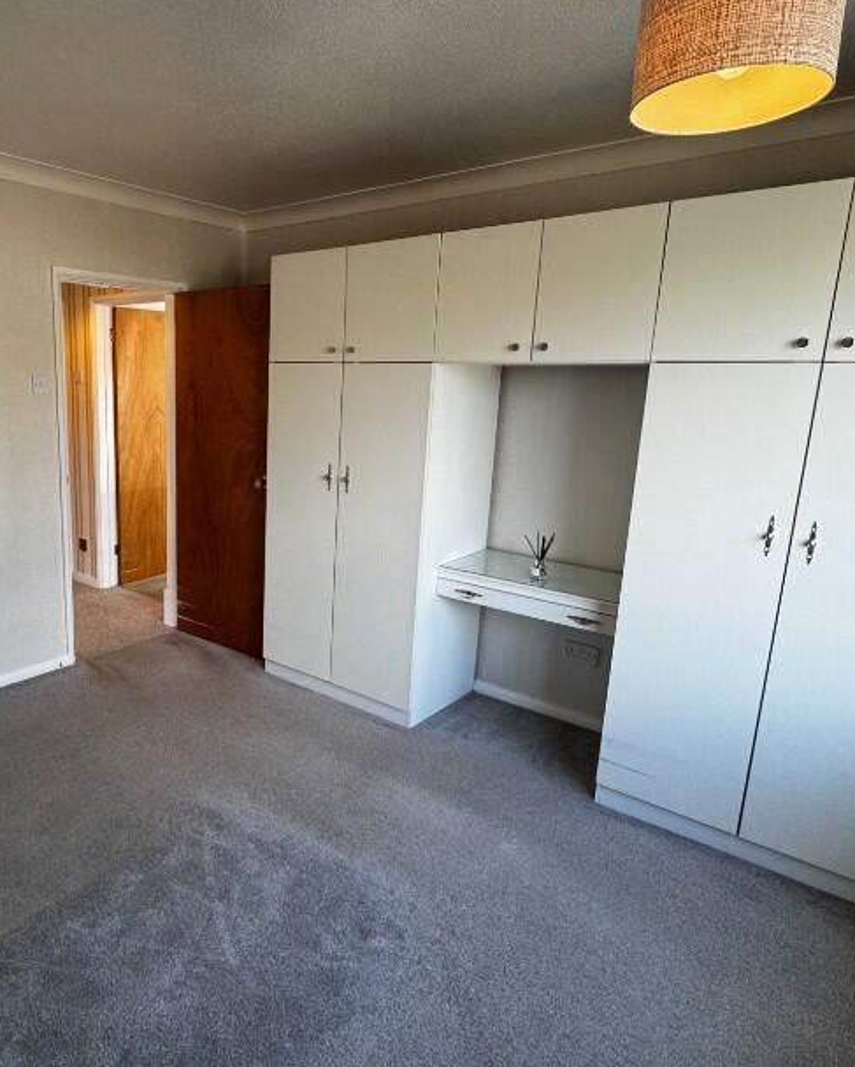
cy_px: 535
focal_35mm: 23
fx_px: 727
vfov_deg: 72.6
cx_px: 249
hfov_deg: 58.7
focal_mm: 2.22
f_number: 2.2
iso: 80
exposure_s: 1/100
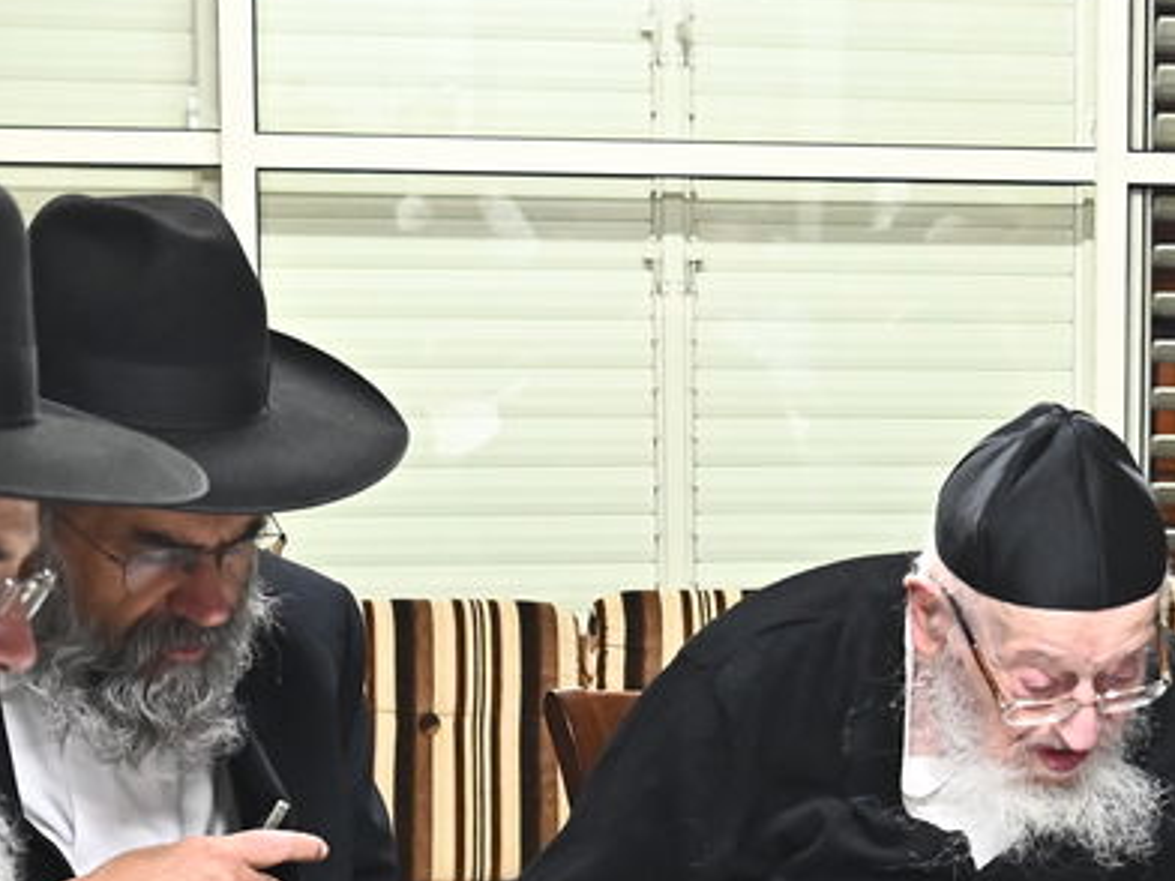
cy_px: 631
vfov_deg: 14.3
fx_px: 3496
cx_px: 1469
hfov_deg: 18.0
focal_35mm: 103
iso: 3200
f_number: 3.5
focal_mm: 30
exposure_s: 1/125
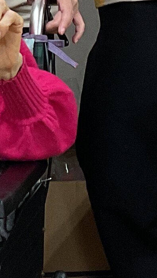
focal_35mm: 183
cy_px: -12
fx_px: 1353
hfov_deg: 6.6
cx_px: -30
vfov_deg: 11.6
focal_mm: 3
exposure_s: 1/60
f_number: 1.8
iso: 64
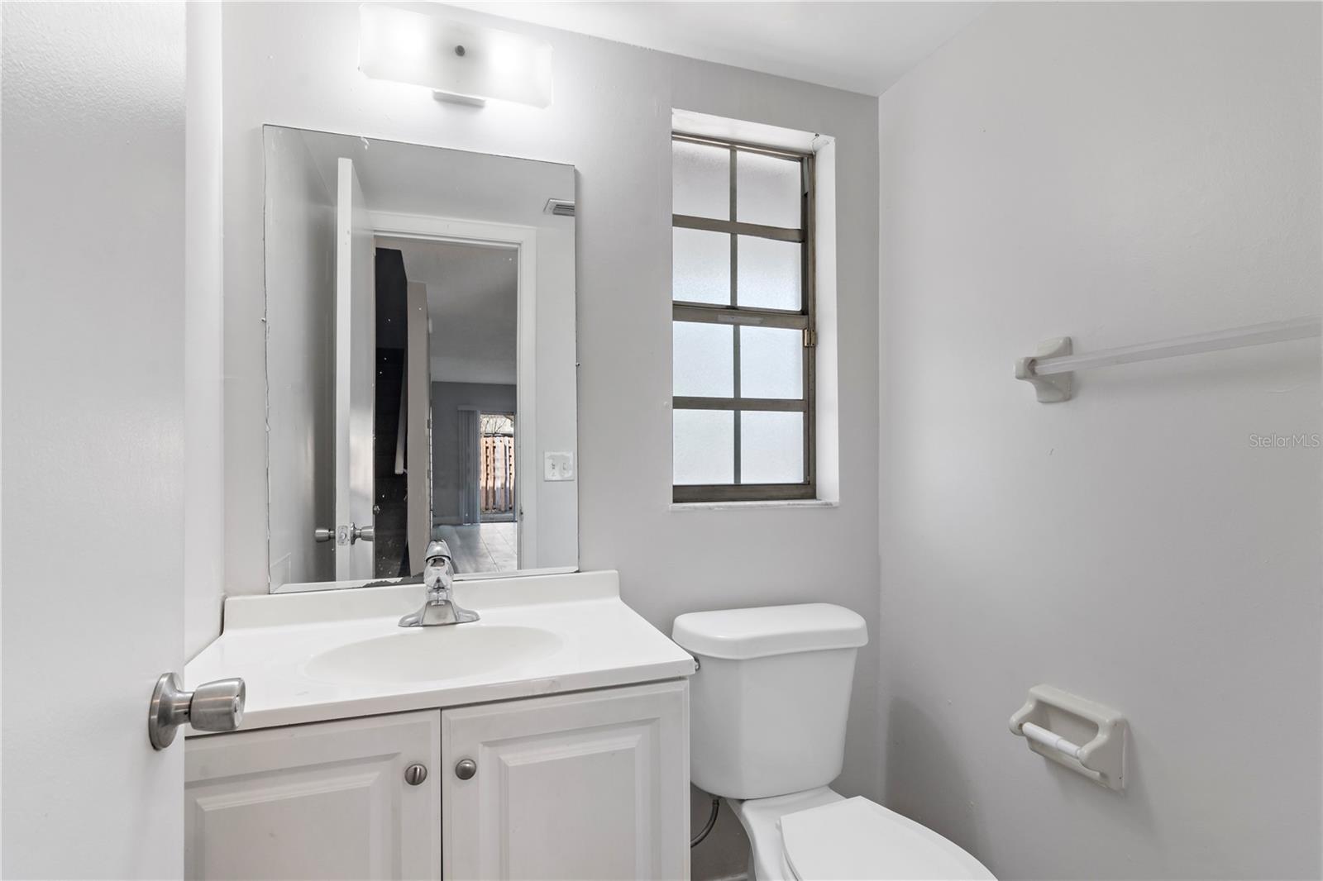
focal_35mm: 16
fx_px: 606
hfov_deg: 95.0
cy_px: 440
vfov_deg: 72.0
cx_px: 662
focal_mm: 11
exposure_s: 1/3
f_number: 9
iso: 200
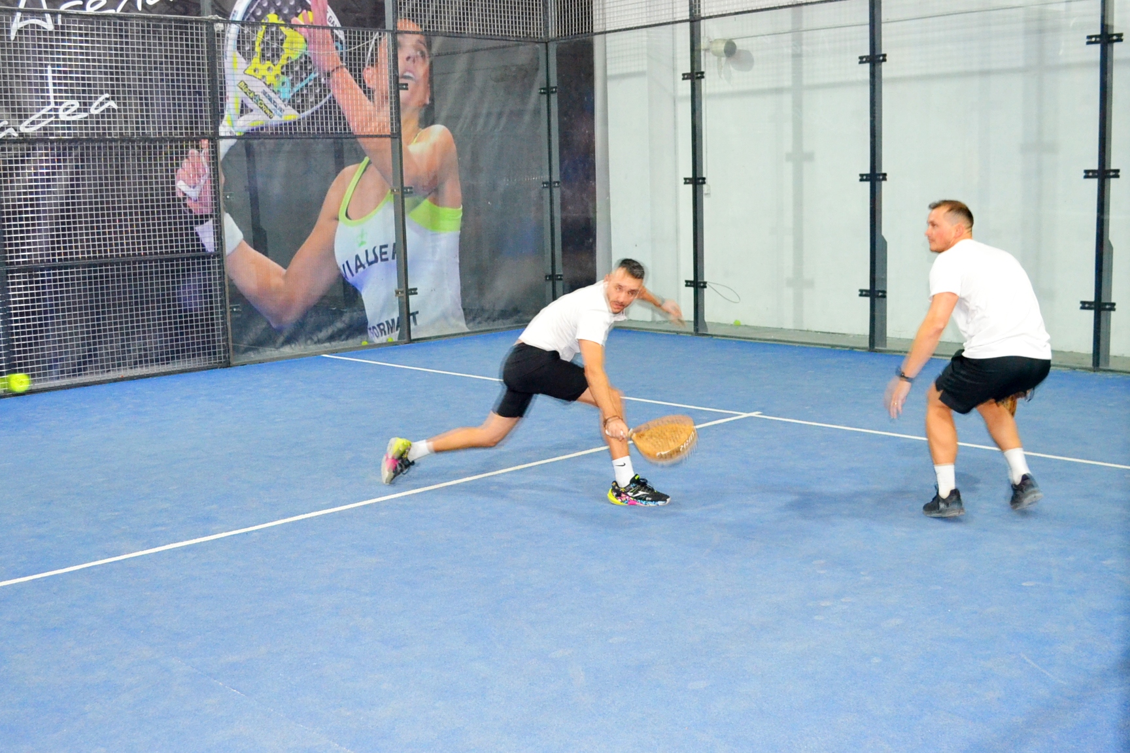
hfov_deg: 61.9
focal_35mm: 30
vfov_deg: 43.6
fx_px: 942
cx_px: 565
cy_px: 376
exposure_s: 1/60
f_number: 3.8
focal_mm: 20
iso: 1400
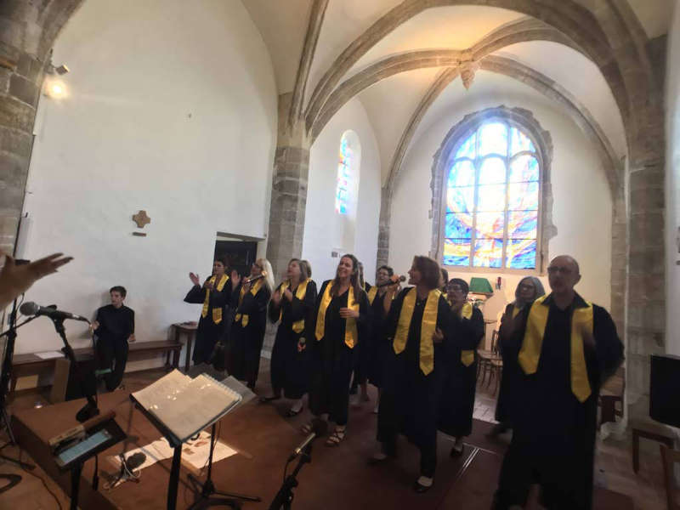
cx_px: 340
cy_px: 255
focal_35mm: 28
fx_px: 550
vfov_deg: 49.7
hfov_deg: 63.4
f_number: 1.8
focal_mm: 4
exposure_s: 1/33
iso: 125
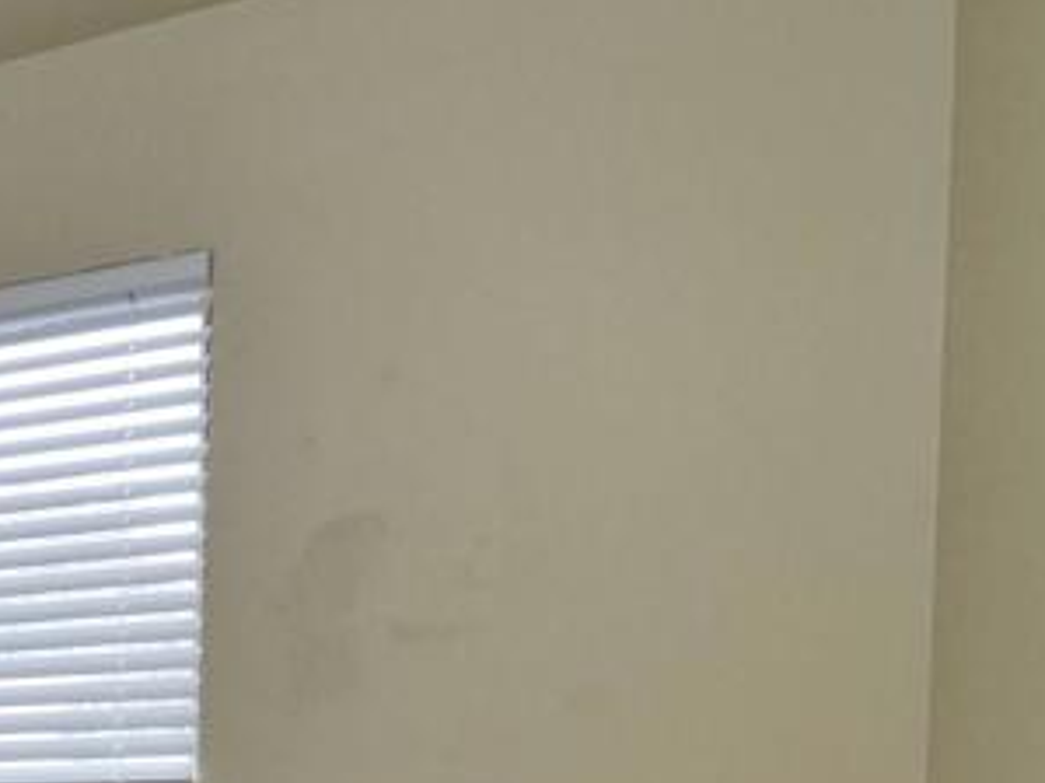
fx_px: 1448
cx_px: -430
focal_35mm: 48
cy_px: 940
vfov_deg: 26.8
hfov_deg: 29.0
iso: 800
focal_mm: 7
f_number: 5.6
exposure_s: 1/160
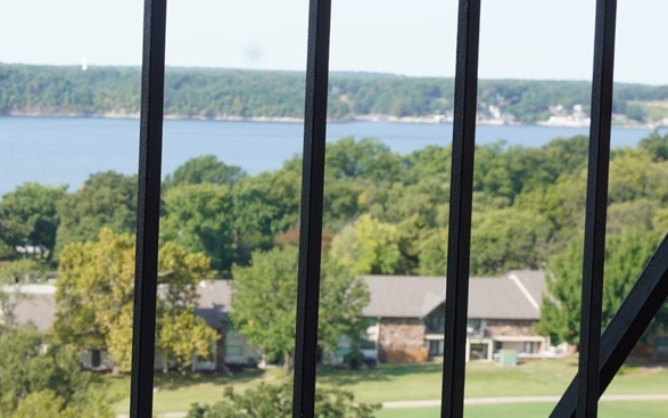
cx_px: -155
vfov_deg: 12.3
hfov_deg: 18.5
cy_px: 117
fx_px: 1936
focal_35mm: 106
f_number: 10
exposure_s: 1/100
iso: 160
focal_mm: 30.1
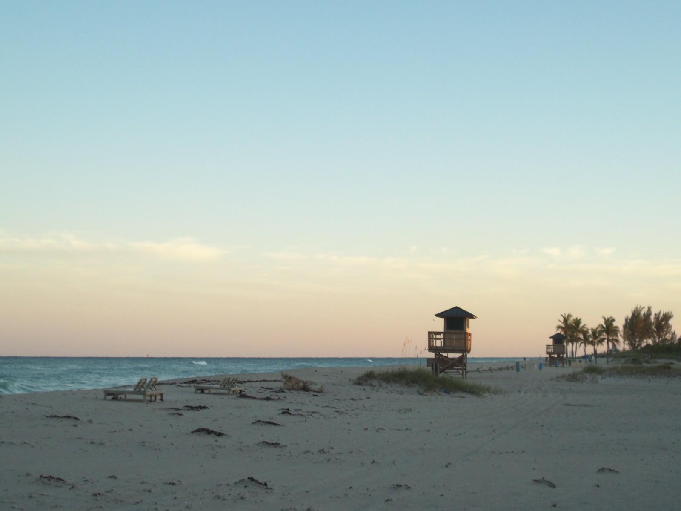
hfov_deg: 41.2
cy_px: 256
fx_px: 905
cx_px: 340
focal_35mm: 46
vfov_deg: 31.5
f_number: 4
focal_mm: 9.8
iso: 80
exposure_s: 1/80
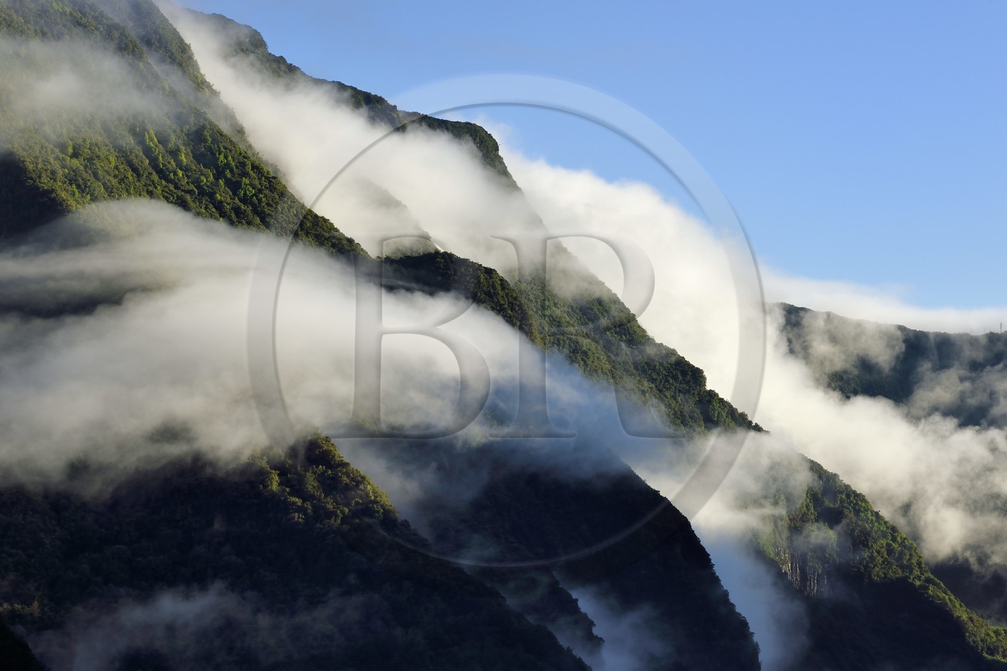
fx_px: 4054
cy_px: 336
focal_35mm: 145
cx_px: 504
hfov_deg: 14.2
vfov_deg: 9.5
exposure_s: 1/250
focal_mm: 145
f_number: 14
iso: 200
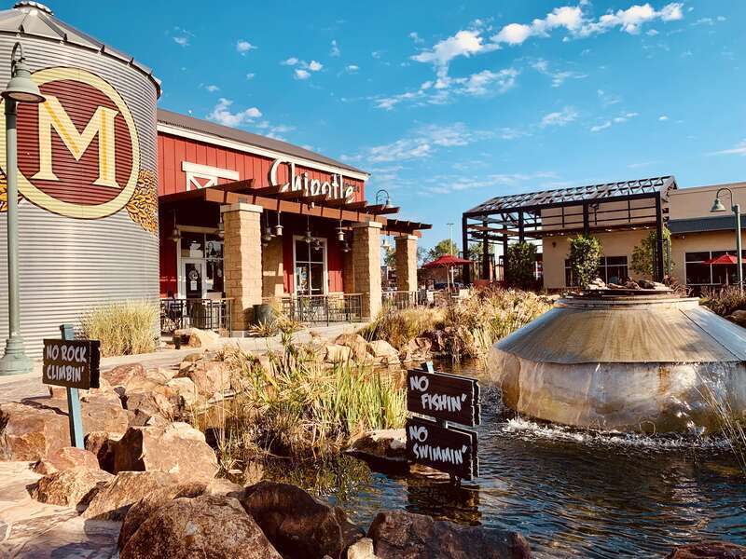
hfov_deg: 67.3
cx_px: 373
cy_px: 280
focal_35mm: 26
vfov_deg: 53.1
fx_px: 560
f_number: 1.8
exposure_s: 1/1845
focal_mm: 4.25
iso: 25
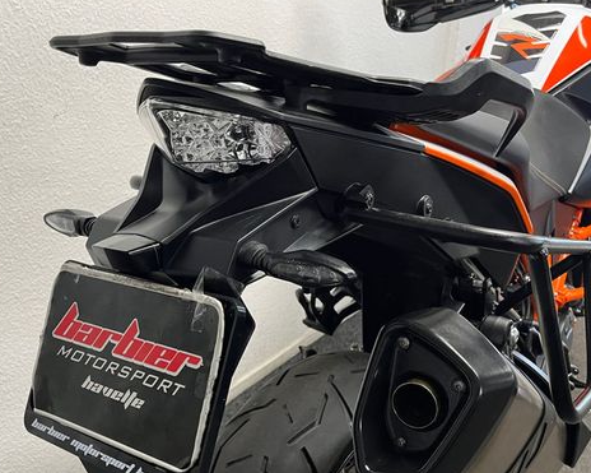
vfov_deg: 41.9
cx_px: 266
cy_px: 293
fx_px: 612
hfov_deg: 51.5
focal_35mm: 35
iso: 160
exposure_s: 1/50
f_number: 1.6
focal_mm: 5.1
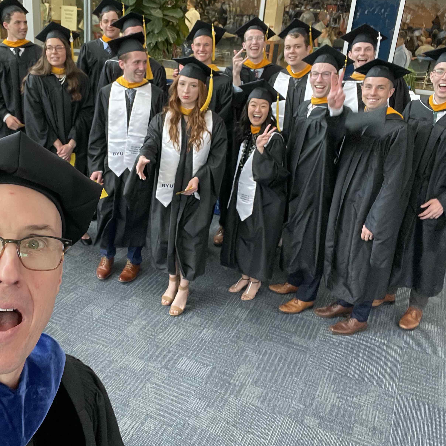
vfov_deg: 48.3
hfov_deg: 48.3
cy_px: 189
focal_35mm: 34
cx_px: 189
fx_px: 496
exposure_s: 1/60
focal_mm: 2.71
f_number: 2.2
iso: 125
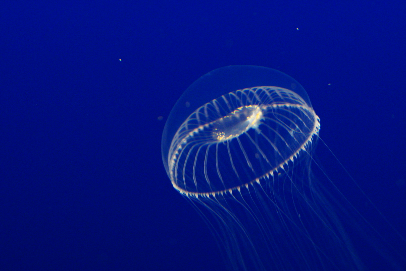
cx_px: 203
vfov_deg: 10.2
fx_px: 1524
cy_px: 136
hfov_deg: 15.2
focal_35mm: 135
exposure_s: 1/160
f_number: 4.5
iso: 4000
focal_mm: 90
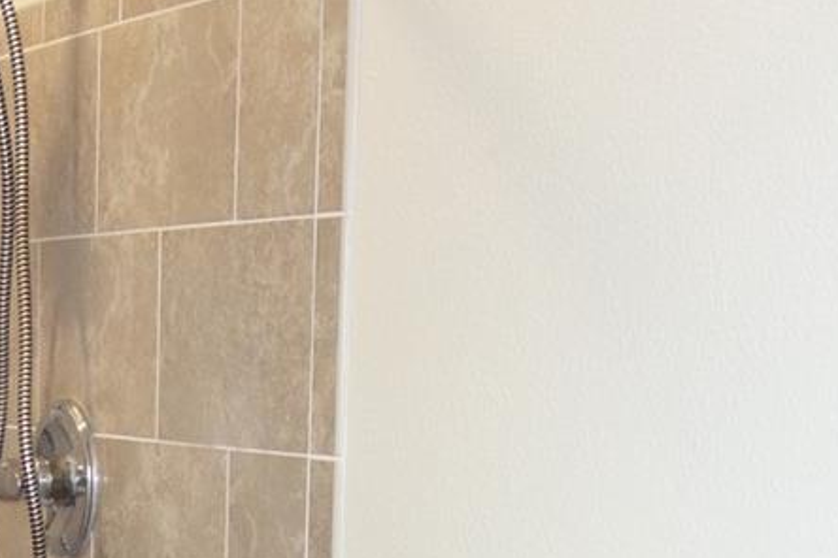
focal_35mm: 101
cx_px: 75
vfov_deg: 13.1
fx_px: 2351
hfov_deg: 19.8
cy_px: 728
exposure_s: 1/60
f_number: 1.8
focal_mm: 10.4
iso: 125
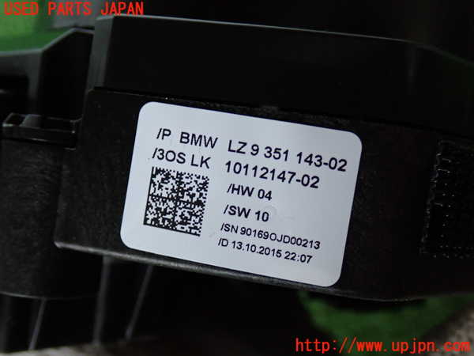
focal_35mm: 47
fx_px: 644
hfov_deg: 40.4
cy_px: 178
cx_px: 237
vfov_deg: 30.9
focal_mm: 8.4
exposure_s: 1/50
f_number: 3.1
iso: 500
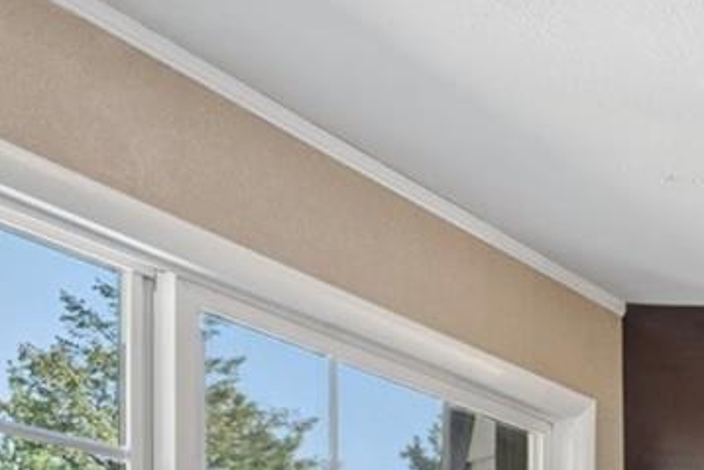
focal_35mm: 67
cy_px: 763
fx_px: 1311
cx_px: 1526
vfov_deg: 17.6
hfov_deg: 17.2
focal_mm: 15
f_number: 11
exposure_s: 1/1.67
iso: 100
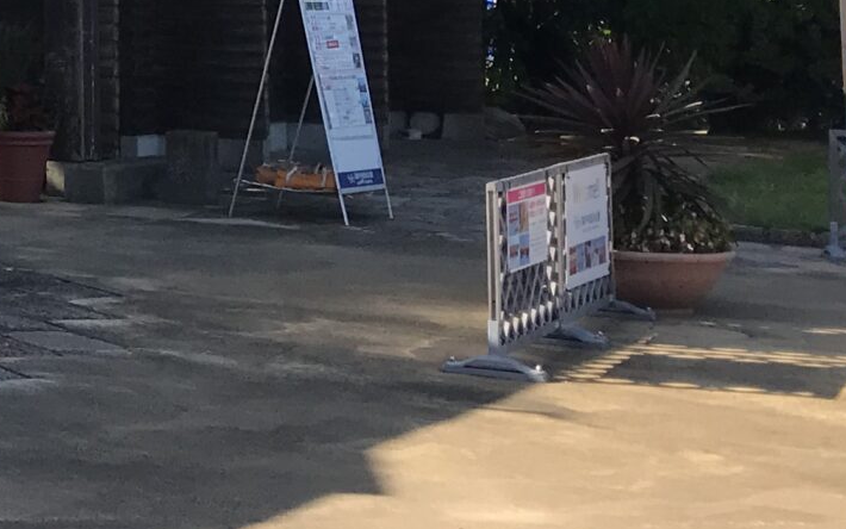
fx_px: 2467
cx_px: -361
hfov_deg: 17.7
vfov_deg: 11.7
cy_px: -293
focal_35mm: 107
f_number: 1.8
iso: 20
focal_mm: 3.99
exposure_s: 1/967
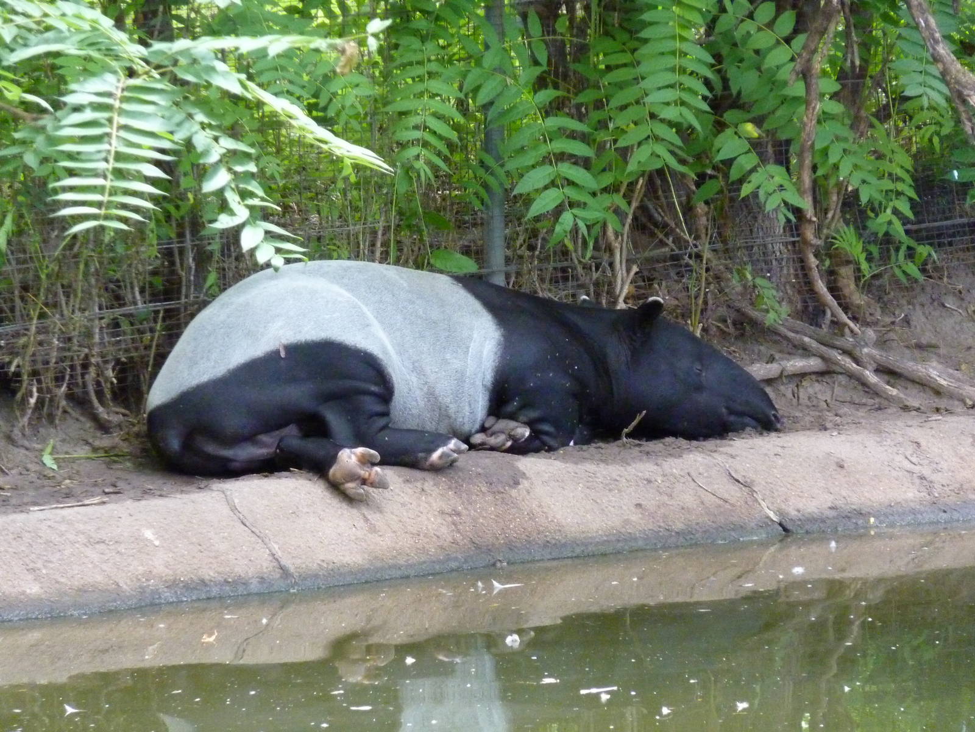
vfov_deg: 6.6
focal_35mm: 225
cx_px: 488
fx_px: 6337
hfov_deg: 8.8
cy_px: 366
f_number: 4.6
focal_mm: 37
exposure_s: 1/80
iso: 800
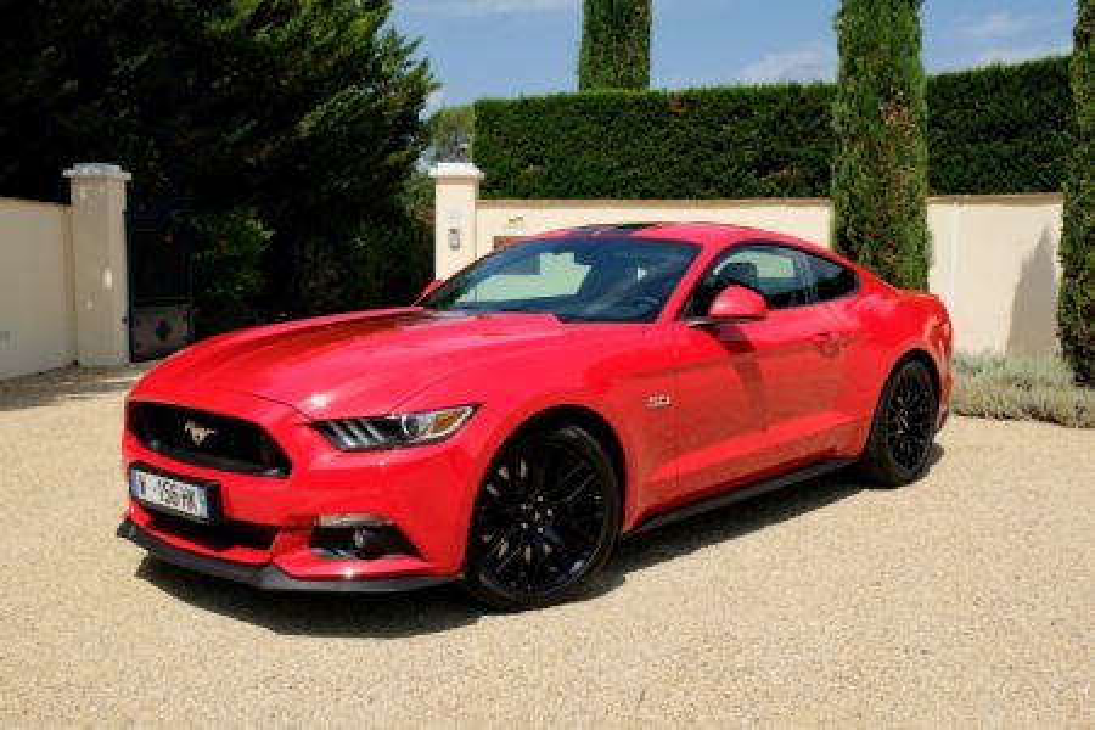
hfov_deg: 58.7
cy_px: 365
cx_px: 548
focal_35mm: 32
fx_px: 973
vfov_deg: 41.1
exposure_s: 1/950
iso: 400
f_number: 8
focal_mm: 21.3
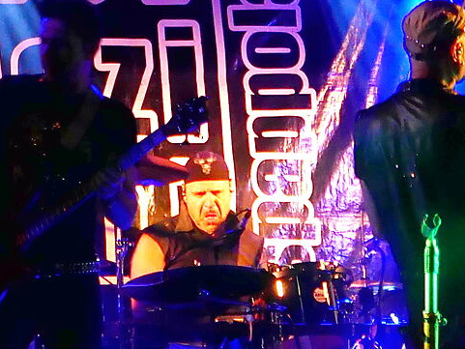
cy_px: 179
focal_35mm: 339
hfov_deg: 5.8
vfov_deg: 4.4
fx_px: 4555
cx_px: 215
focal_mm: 34
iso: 800
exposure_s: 1/60
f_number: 3.8
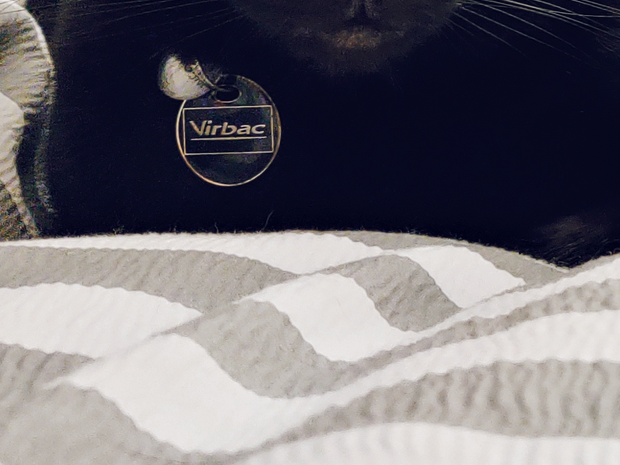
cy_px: -65
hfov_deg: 19.1
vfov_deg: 15.7
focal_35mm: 91
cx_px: 909
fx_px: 1630
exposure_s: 1/14
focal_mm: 4.75
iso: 3200
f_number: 1.75
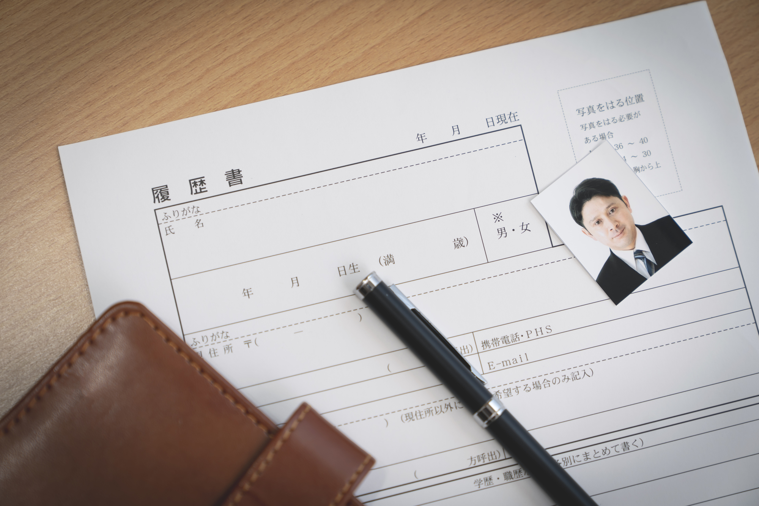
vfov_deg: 19.5
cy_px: 253
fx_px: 1476
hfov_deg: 28.8
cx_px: 380
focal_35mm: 70
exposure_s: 1/100
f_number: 3.5
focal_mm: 70
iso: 200
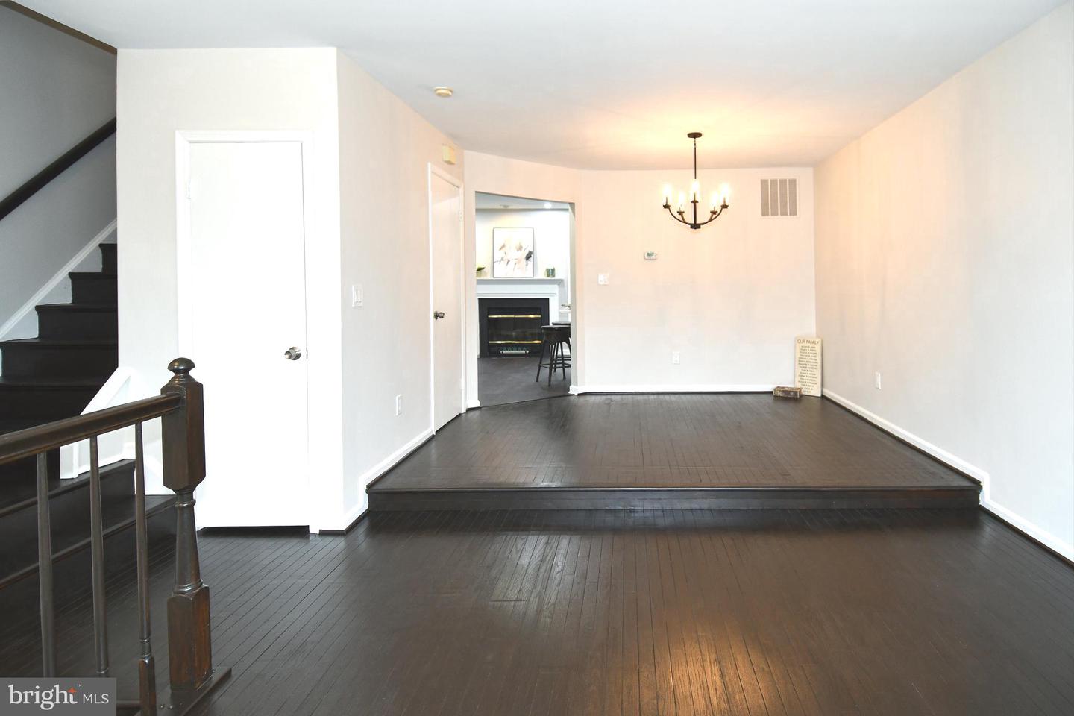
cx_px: 537
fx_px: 537
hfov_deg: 90.0
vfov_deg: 67.4
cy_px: 358
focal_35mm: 18
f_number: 4
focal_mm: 12
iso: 360
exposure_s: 1/60
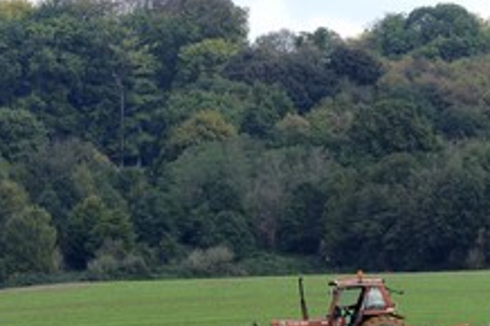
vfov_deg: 3.6
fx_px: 5250
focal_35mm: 386
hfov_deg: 5.3
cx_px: 128
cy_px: 297
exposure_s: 1/200
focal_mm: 200
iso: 200
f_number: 8
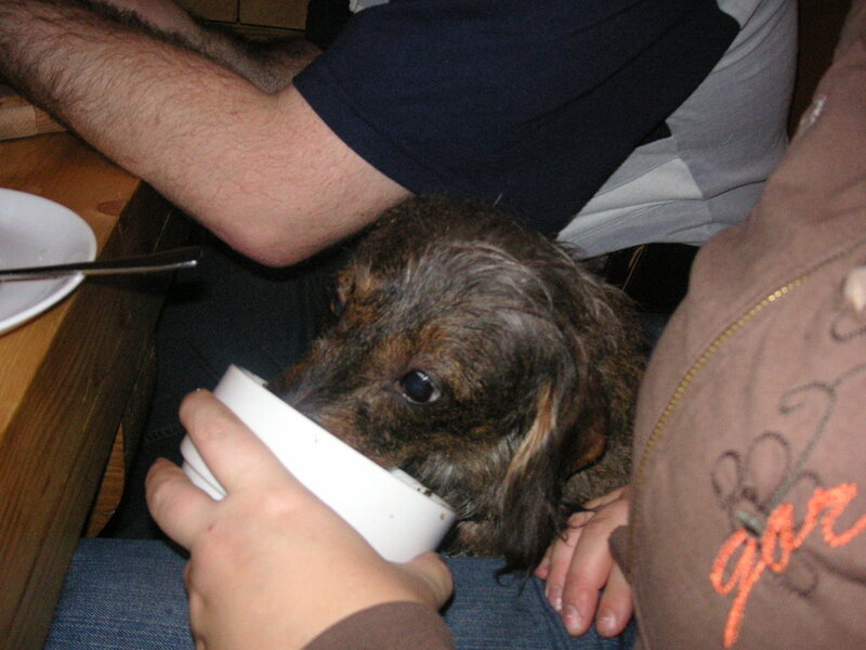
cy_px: 325
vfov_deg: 38.7
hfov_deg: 50.1
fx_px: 926
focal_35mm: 37
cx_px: 433
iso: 160
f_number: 2.8
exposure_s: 1/45
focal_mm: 6.1
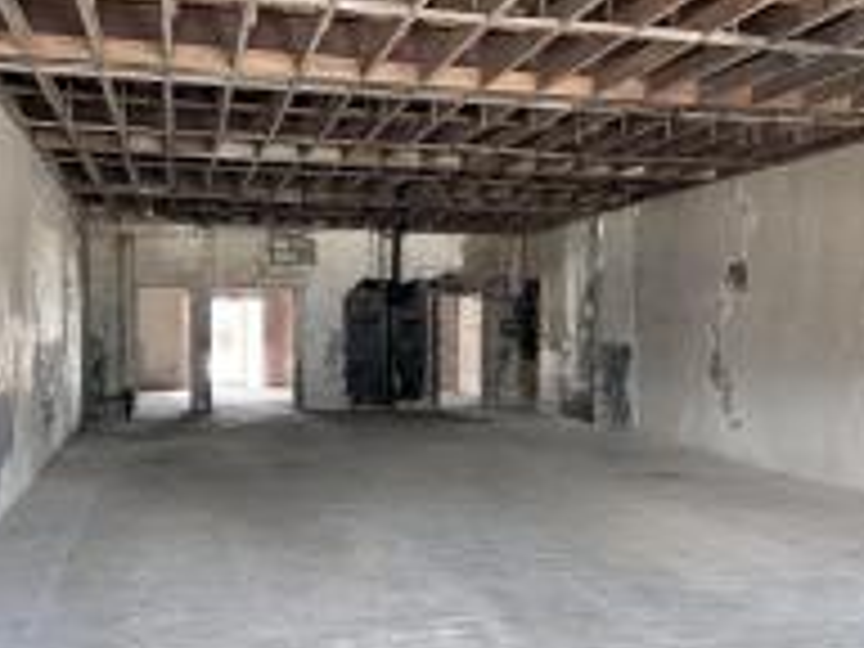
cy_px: 351
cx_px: 572
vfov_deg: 29.1
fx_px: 1248
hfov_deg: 37.8
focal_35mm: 50
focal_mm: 6.76
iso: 500
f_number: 1.78
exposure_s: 1/60
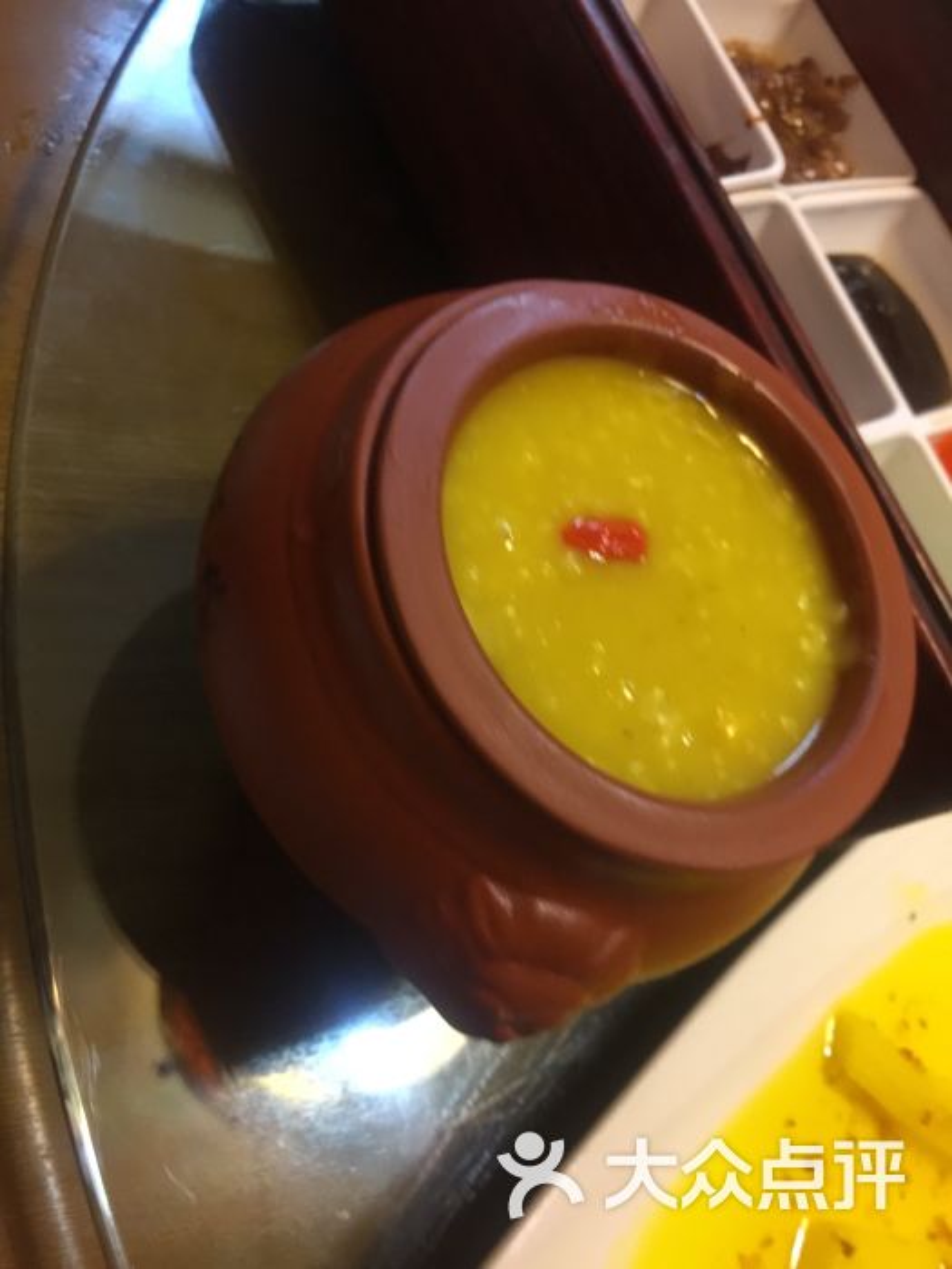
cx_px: 476
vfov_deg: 61.7
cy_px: 634
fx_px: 1063
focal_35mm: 29
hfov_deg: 48.2
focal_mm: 4.15
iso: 100
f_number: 2.2
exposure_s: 1/17
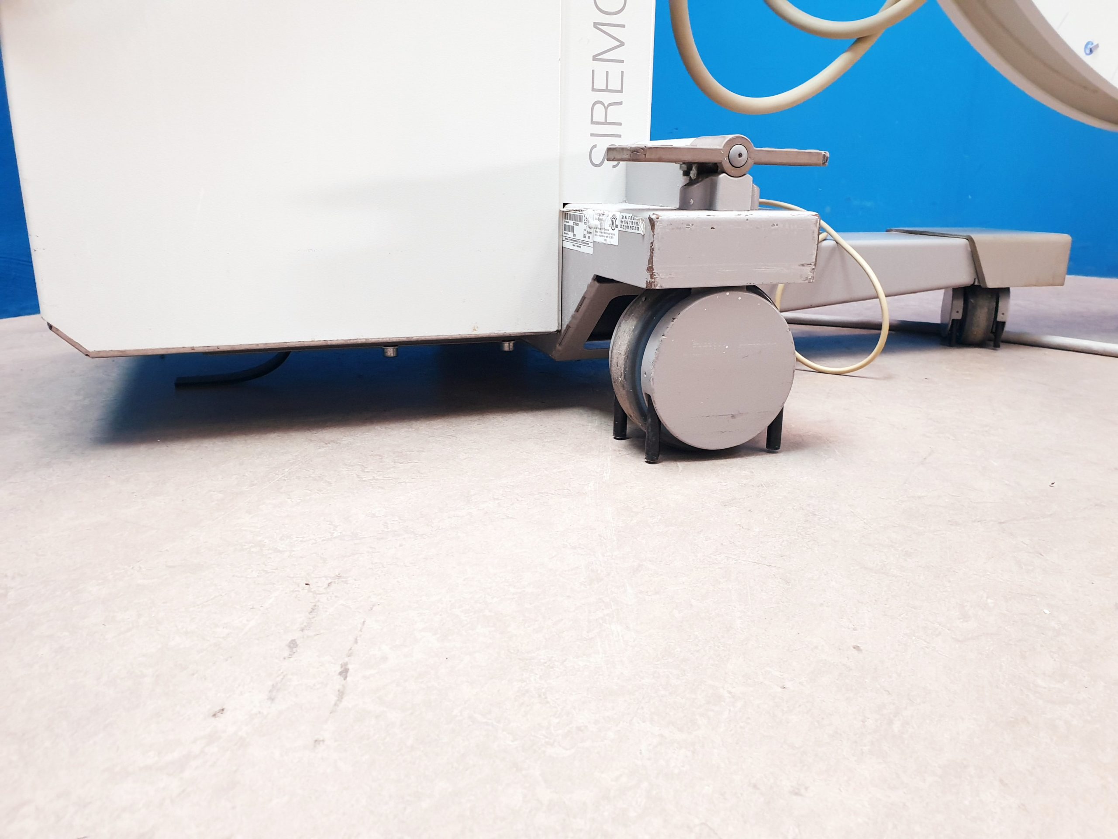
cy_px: 420
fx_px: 840
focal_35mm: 26
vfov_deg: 53.1
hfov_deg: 67.3
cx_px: 559
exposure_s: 1/33
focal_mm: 4.3
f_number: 2.4
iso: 320
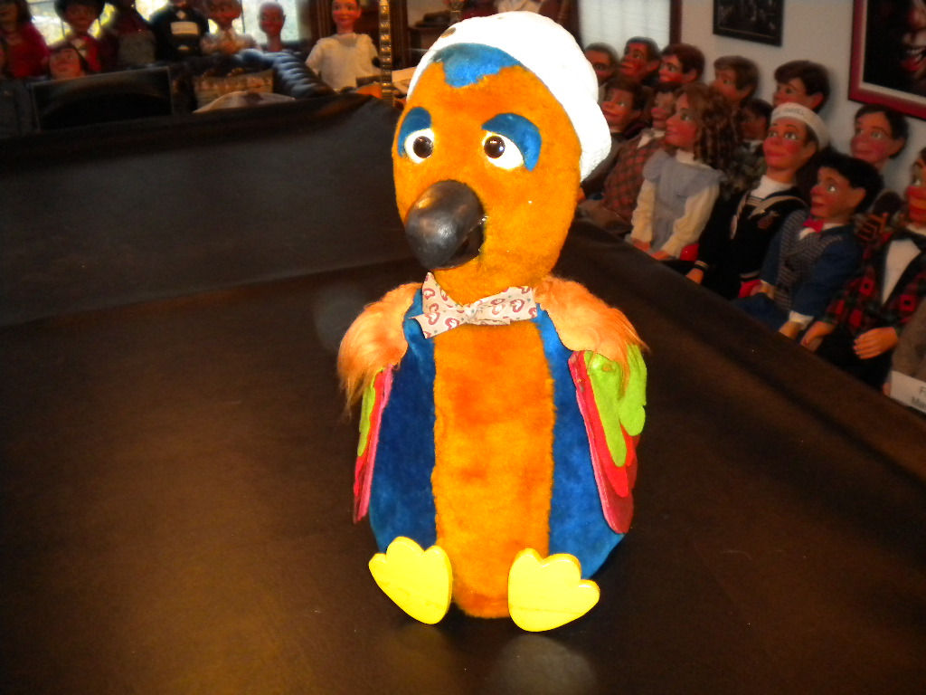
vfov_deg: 40.7
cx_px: 463
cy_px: 348
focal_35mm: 35
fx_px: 936
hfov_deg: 52.6
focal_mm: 6.3
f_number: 3.1
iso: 400
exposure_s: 1/30
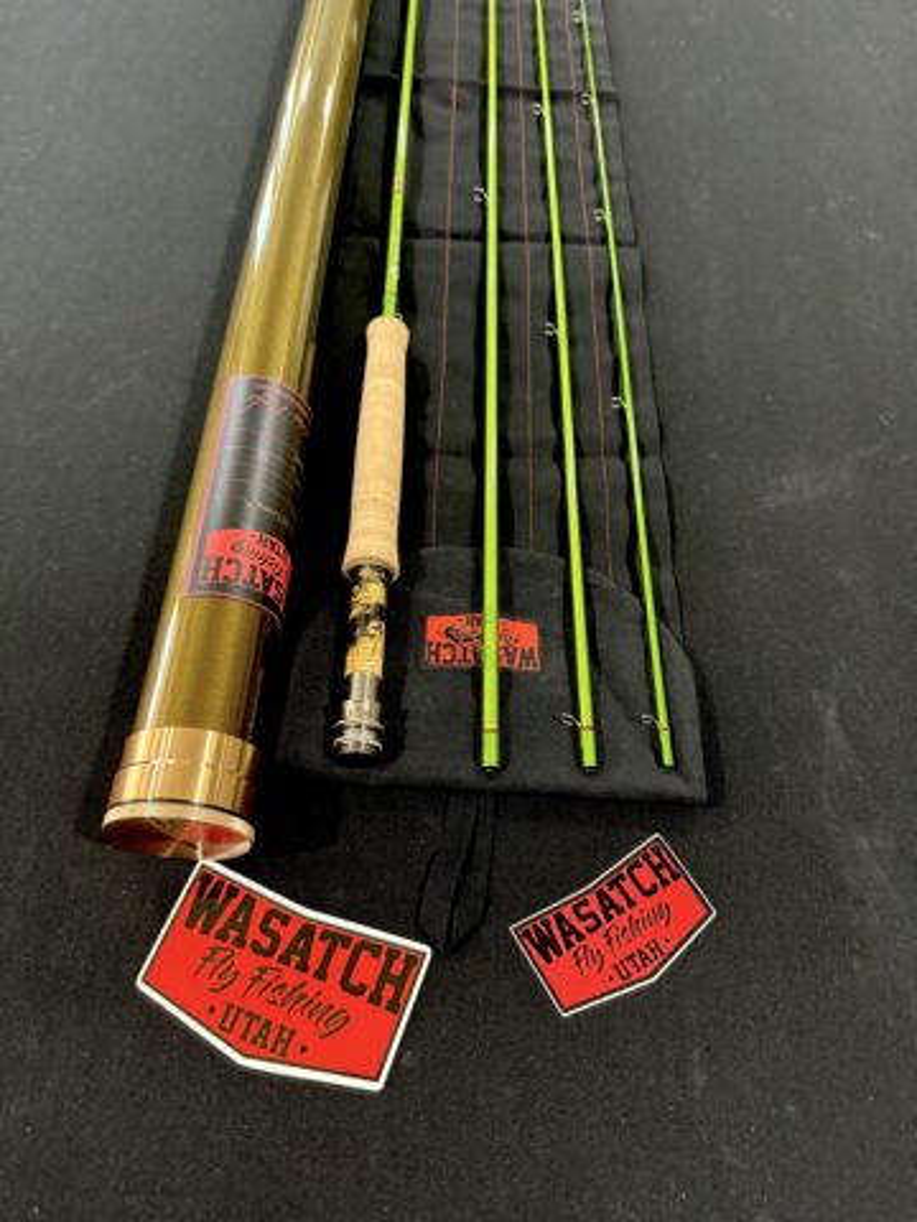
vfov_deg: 71.6
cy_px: 611
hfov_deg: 56.8
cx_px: 458
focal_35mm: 24
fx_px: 848
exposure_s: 1/40
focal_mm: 6.76
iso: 800
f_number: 1.78
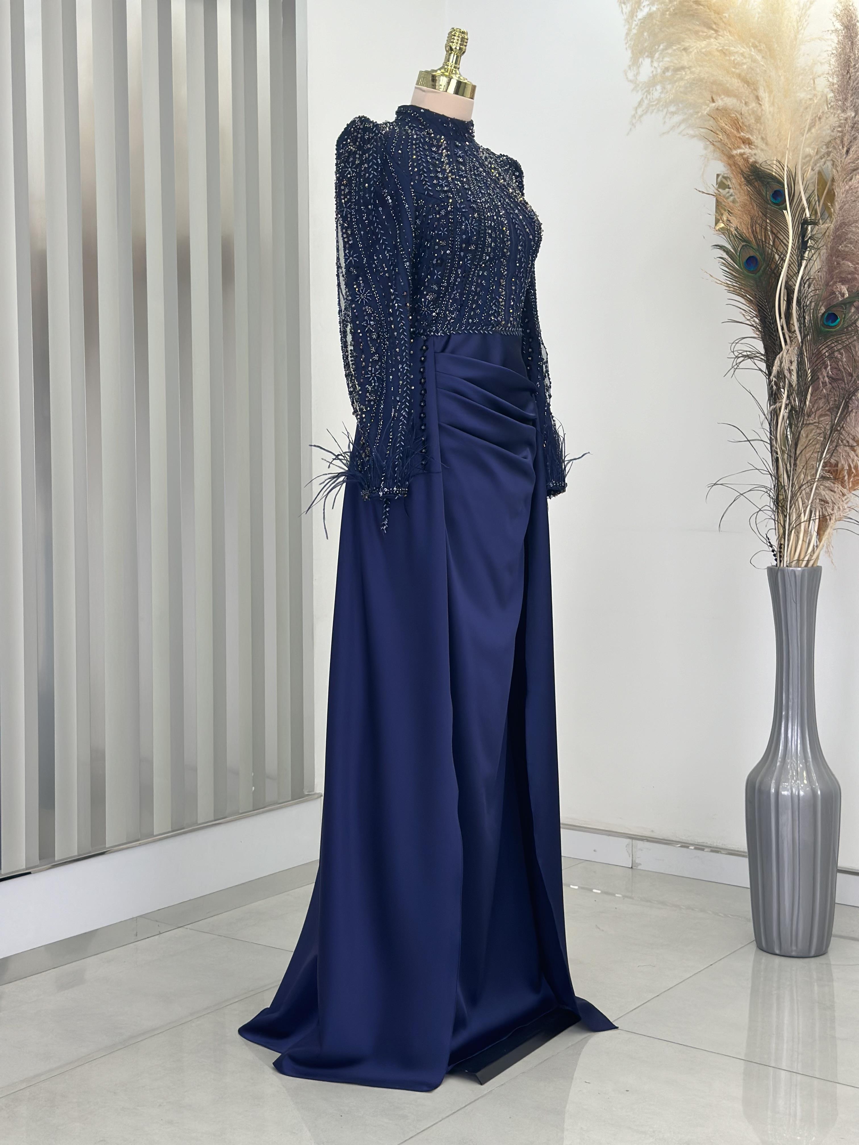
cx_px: 430
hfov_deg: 30.3
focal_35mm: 48
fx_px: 1588
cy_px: 572
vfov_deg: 39.7
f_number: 1.78
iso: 80
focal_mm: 6.86
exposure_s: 1/307
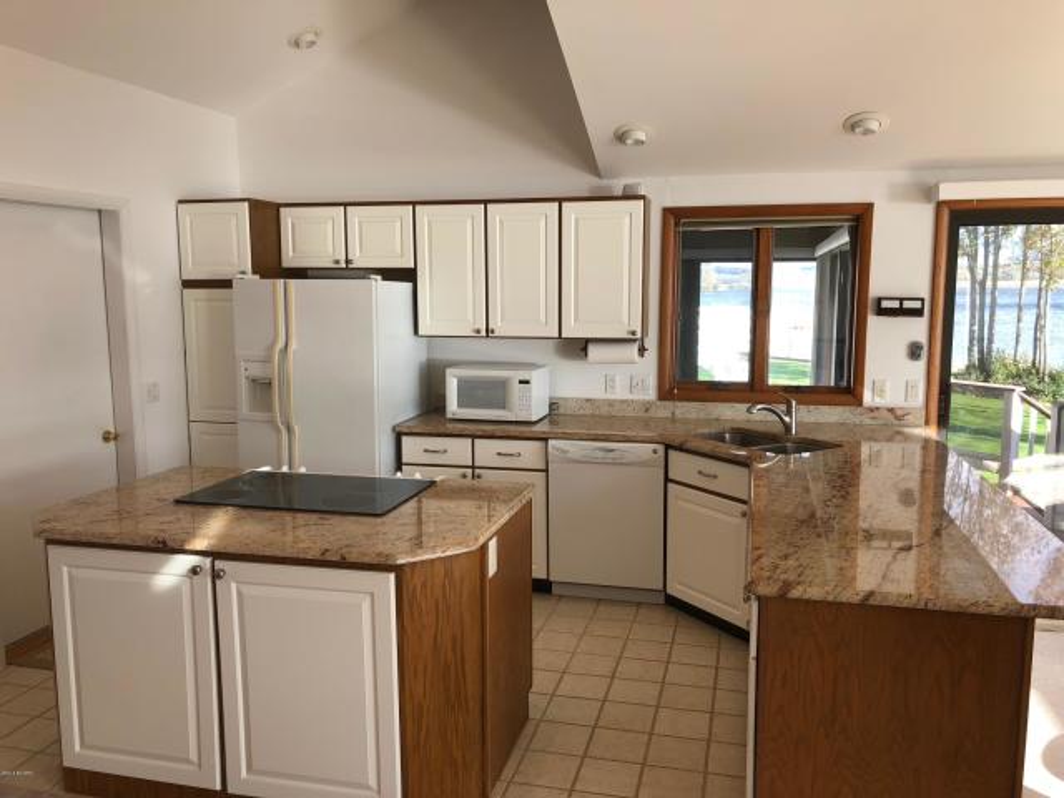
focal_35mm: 28
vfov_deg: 49.7
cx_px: 532
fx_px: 861
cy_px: 399
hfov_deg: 63.4
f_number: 1.8
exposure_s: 1/123
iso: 20
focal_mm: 4
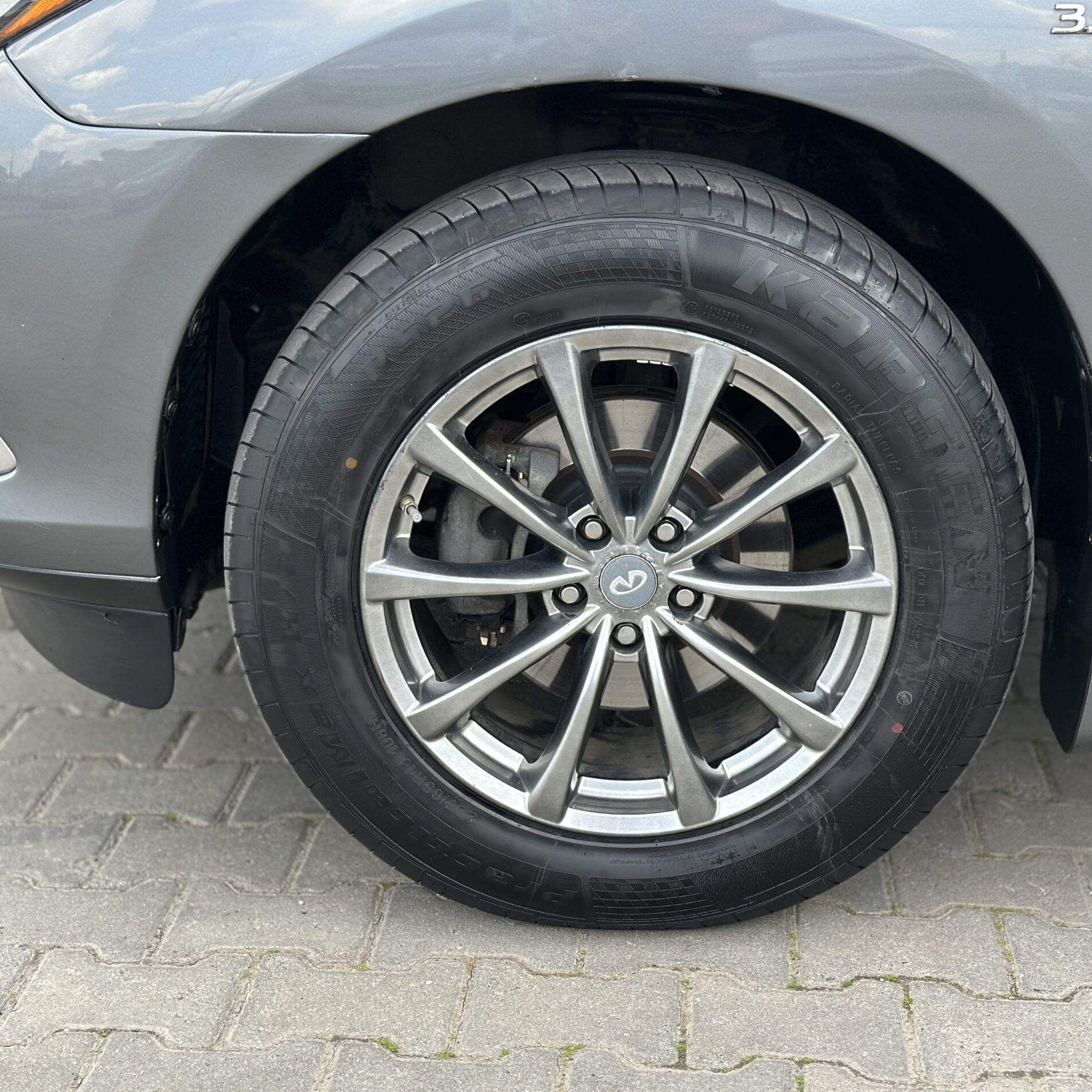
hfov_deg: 30.0
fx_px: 2034
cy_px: 543
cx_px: 601
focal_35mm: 57
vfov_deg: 30.0
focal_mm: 6.86
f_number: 1.78
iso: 80
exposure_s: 1/487
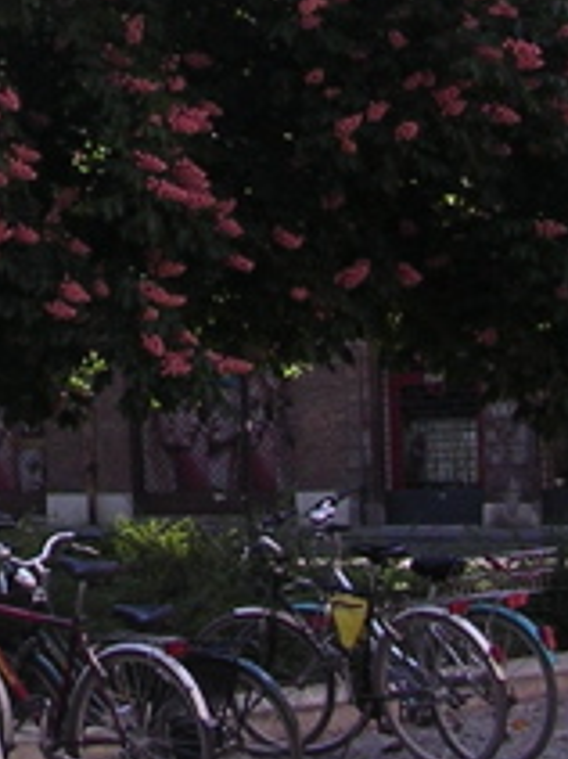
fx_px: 3154
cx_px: -277
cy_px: -259
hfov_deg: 10.0
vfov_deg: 13.2
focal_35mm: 144
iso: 100
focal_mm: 5.8
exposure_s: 1/522
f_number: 2.8
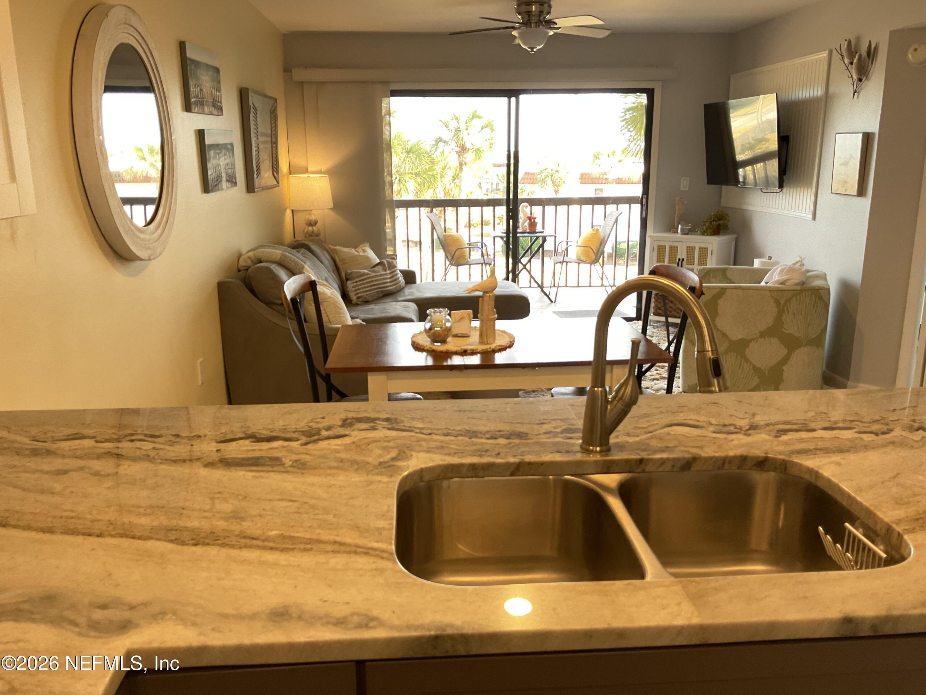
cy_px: 348
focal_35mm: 29
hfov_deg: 61.7
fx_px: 776
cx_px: 463
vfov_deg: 48.2
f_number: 1.8
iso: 250
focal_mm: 3
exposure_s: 1/60
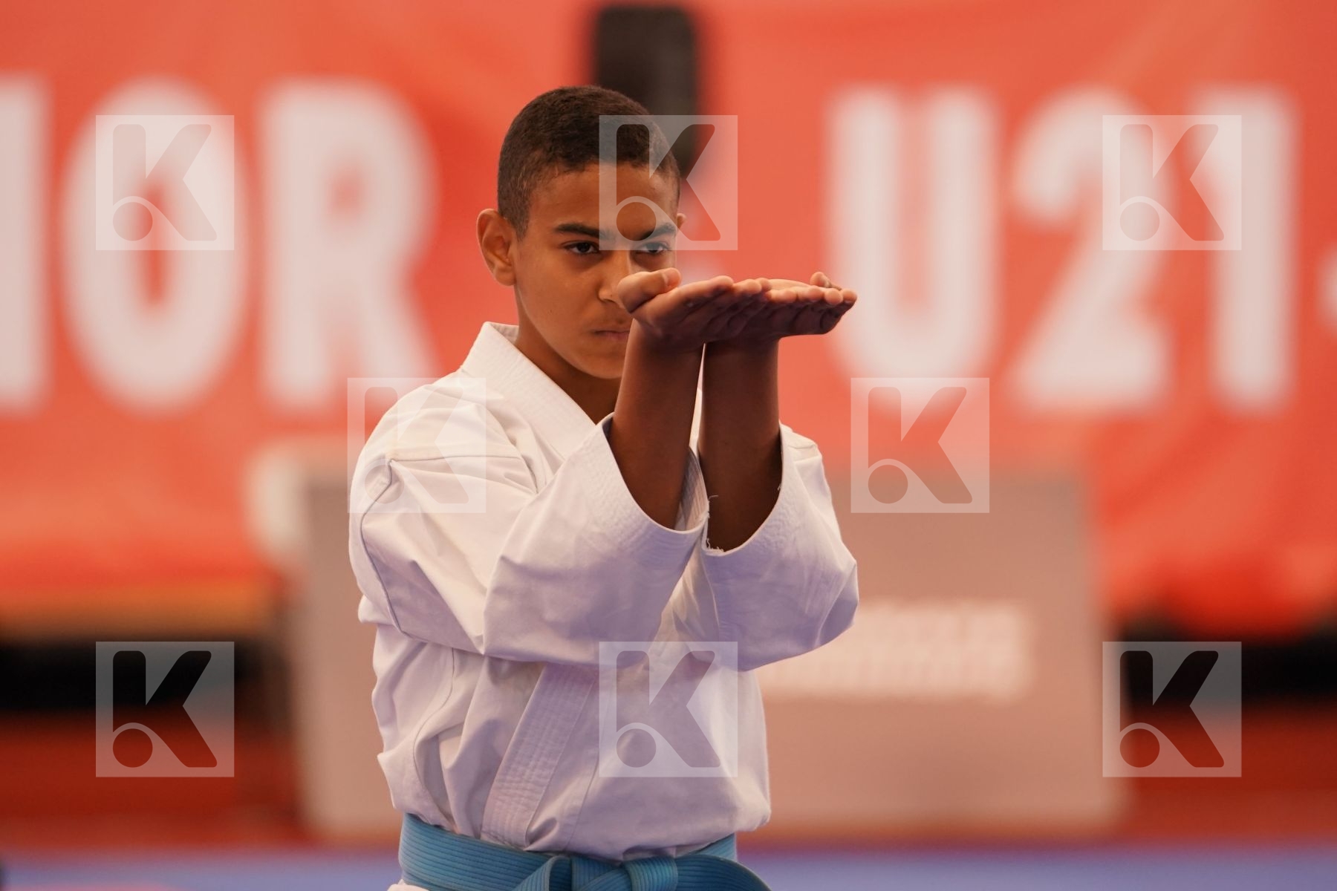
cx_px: 668
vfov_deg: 4.6
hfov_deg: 6.9
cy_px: 446
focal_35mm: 300
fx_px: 11141
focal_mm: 200
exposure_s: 1/500
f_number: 2.8
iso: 1250
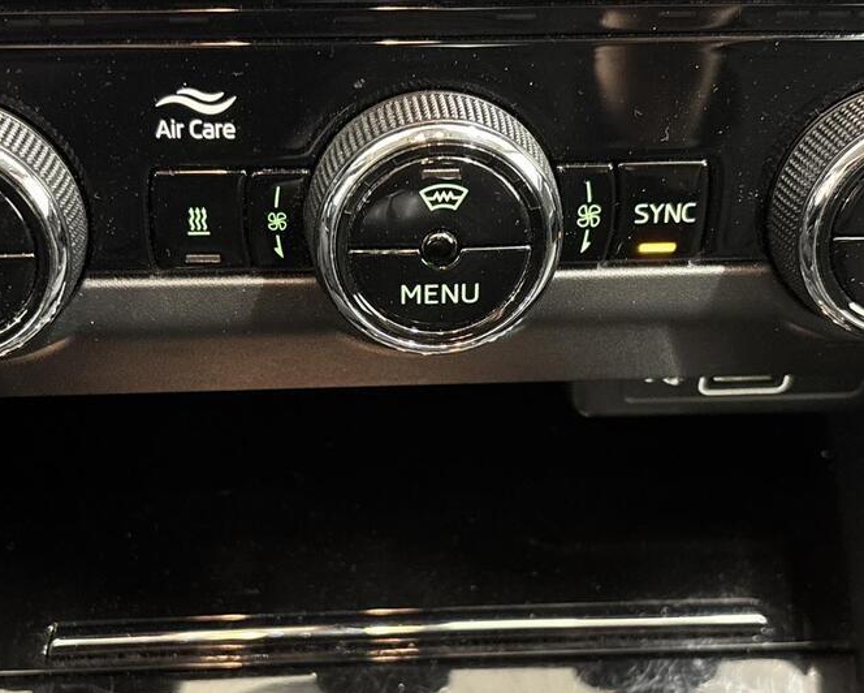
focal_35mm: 55
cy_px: 400
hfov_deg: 34.1
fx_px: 1407
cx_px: 377
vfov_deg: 27.6
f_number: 1.6
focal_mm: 5.96
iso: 640
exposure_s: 1/26
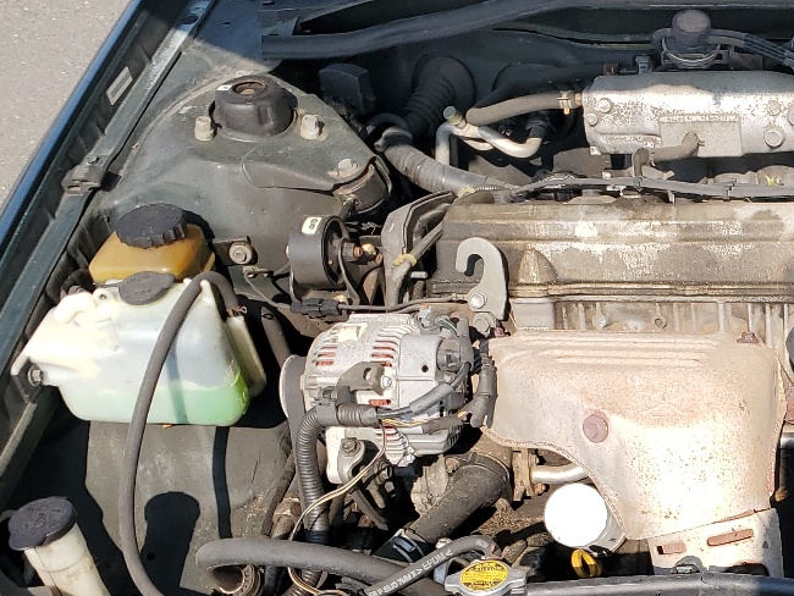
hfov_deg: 28.6
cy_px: 605
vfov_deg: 22.0
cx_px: 772
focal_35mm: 64
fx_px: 1469
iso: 50
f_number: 1.5
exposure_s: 1/1667
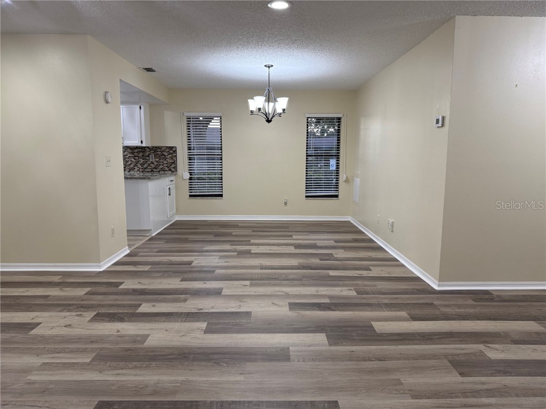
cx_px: 273
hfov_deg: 71.6
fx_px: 379
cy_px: 204
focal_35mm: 24
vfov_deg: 56.8
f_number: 1.78
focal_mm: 6.76
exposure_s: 1/120
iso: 160
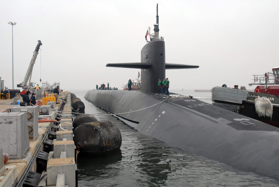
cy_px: 94
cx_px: 140
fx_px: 279
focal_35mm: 36
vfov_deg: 37.0
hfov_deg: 53.1
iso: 400
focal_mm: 24
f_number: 8
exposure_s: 1/320
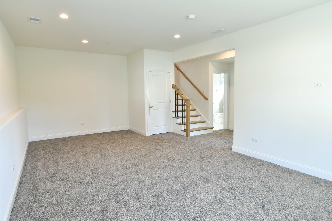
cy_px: 110
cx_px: 166
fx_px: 184
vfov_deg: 61.9
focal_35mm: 20
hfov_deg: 84.0
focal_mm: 10
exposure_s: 1/25
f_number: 6.3
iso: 400
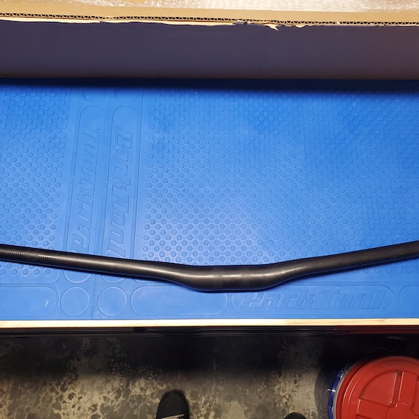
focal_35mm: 31
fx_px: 425
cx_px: 229
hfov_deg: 52.5
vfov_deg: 52.5
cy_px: 211
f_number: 2.4
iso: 320
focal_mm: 4.3
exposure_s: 1/120
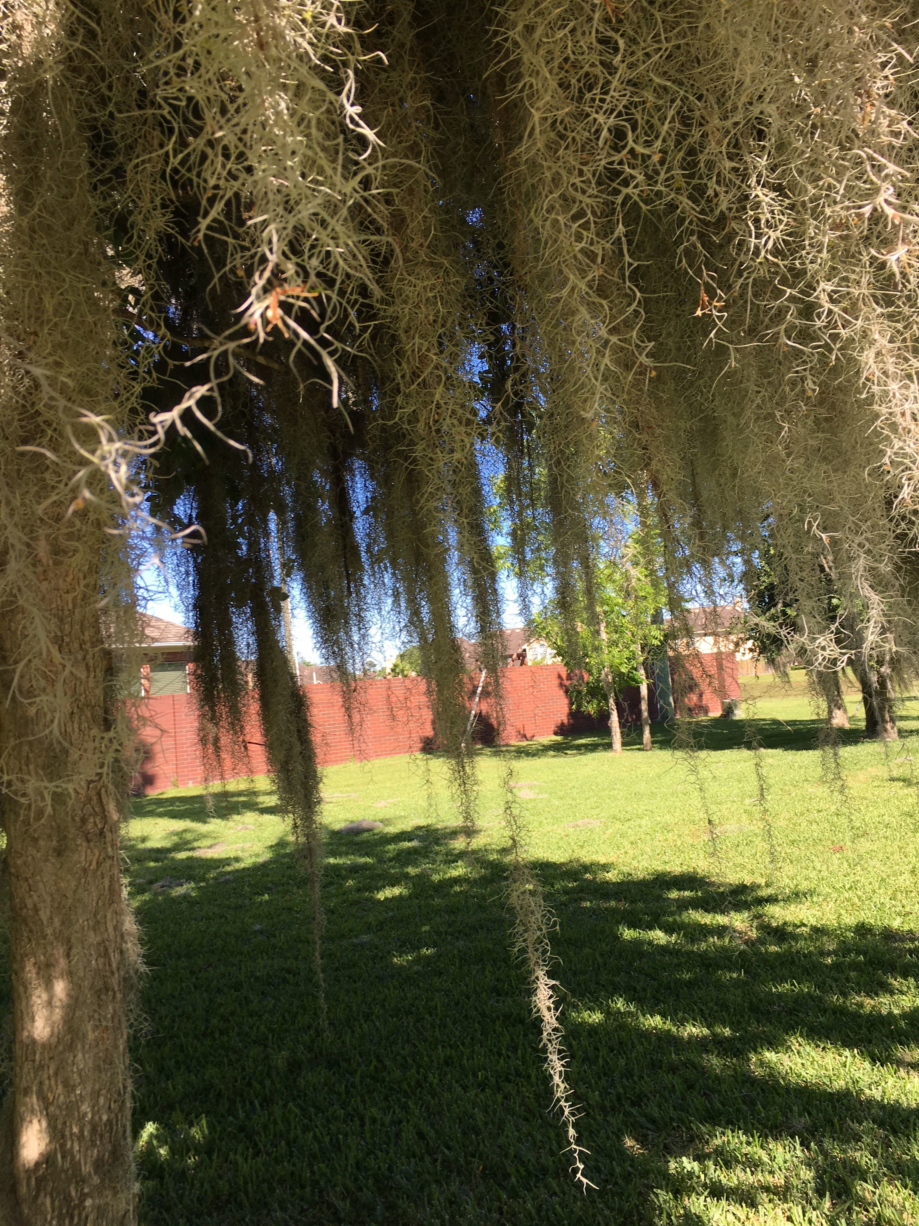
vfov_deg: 61.7
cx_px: 460
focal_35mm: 29
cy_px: 613
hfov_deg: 48.2
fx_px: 1027
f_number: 2.2
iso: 25
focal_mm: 4.15
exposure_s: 1/534
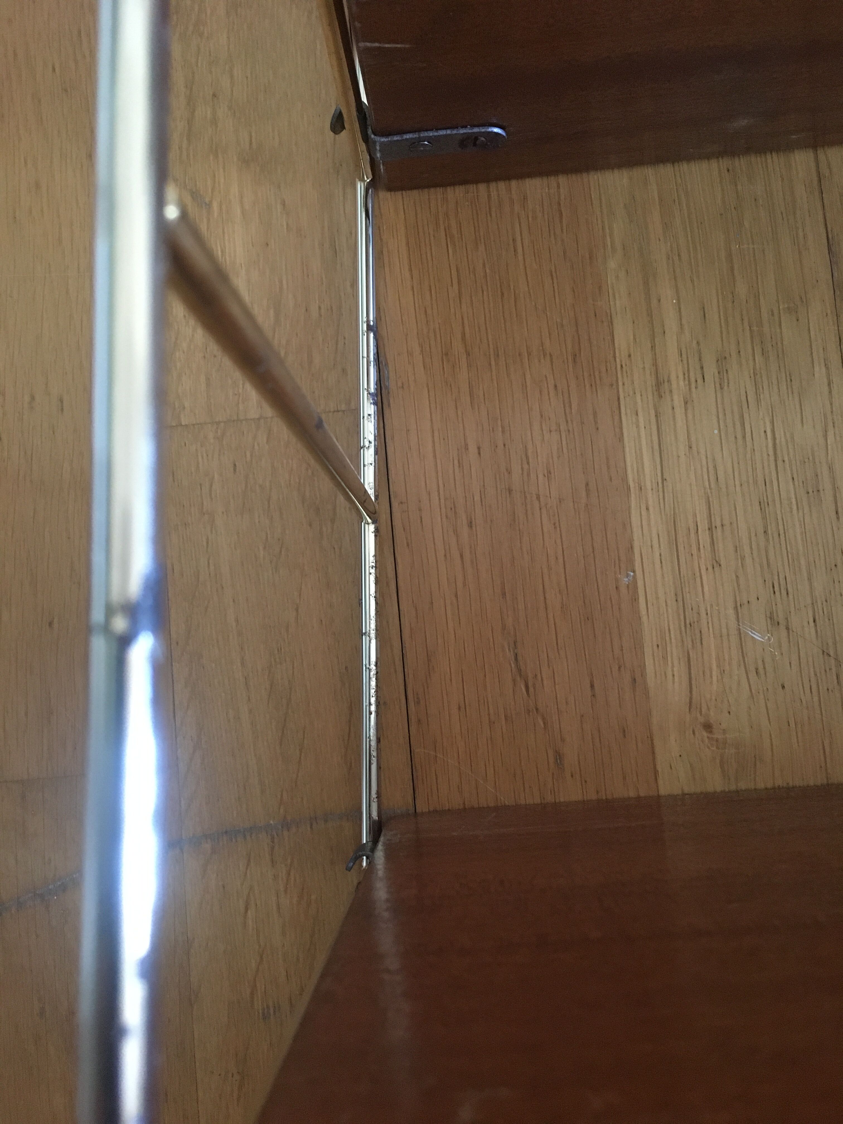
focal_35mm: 29
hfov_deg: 48.2
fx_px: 942
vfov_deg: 61.7
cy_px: 562
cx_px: 422
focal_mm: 4.15
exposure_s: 1/17
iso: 250
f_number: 2.2
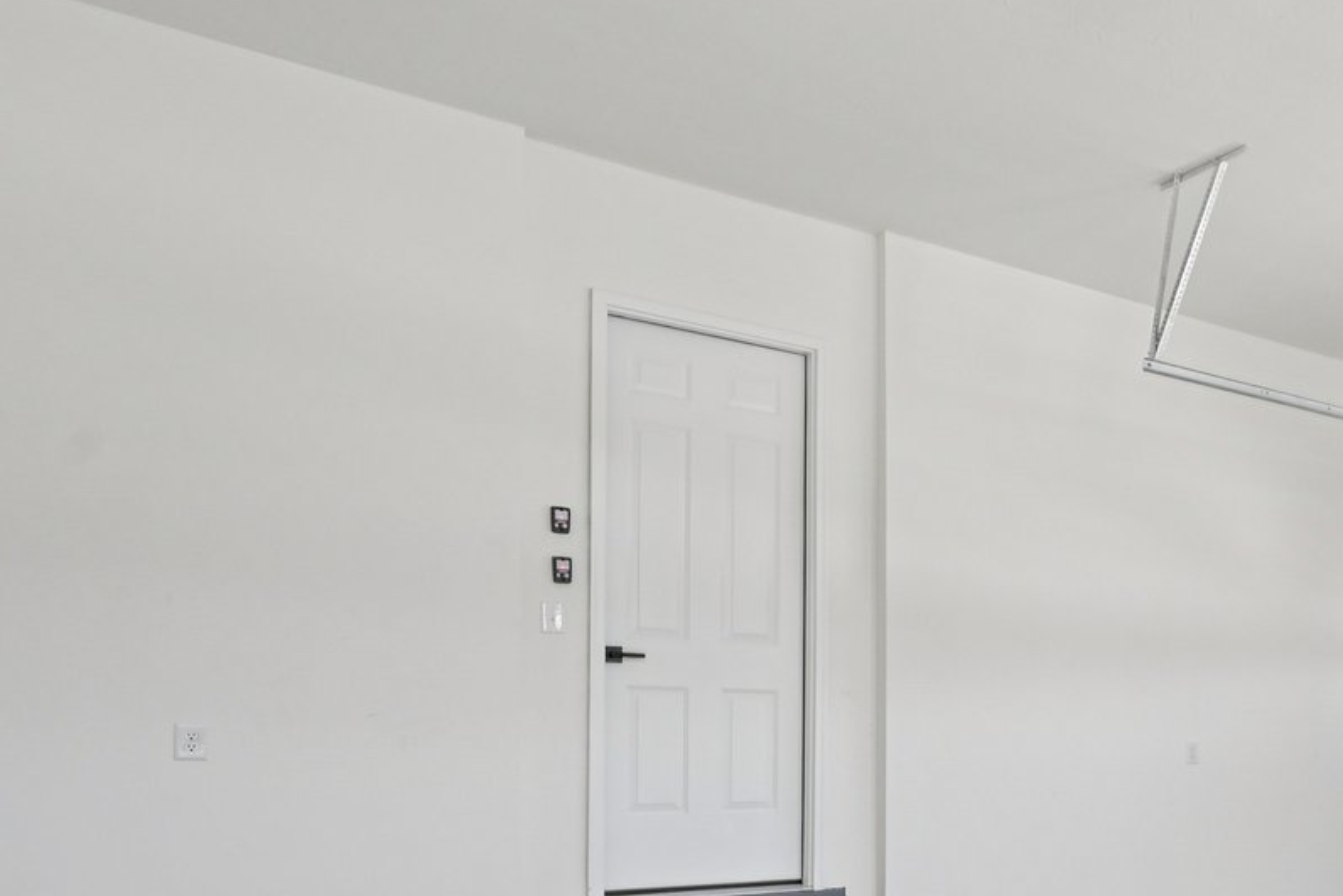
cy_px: 752
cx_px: 1552
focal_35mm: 36
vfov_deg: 35.4
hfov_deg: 40.3
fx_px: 1343
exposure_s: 1/50
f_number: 8
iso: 100
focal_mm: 14
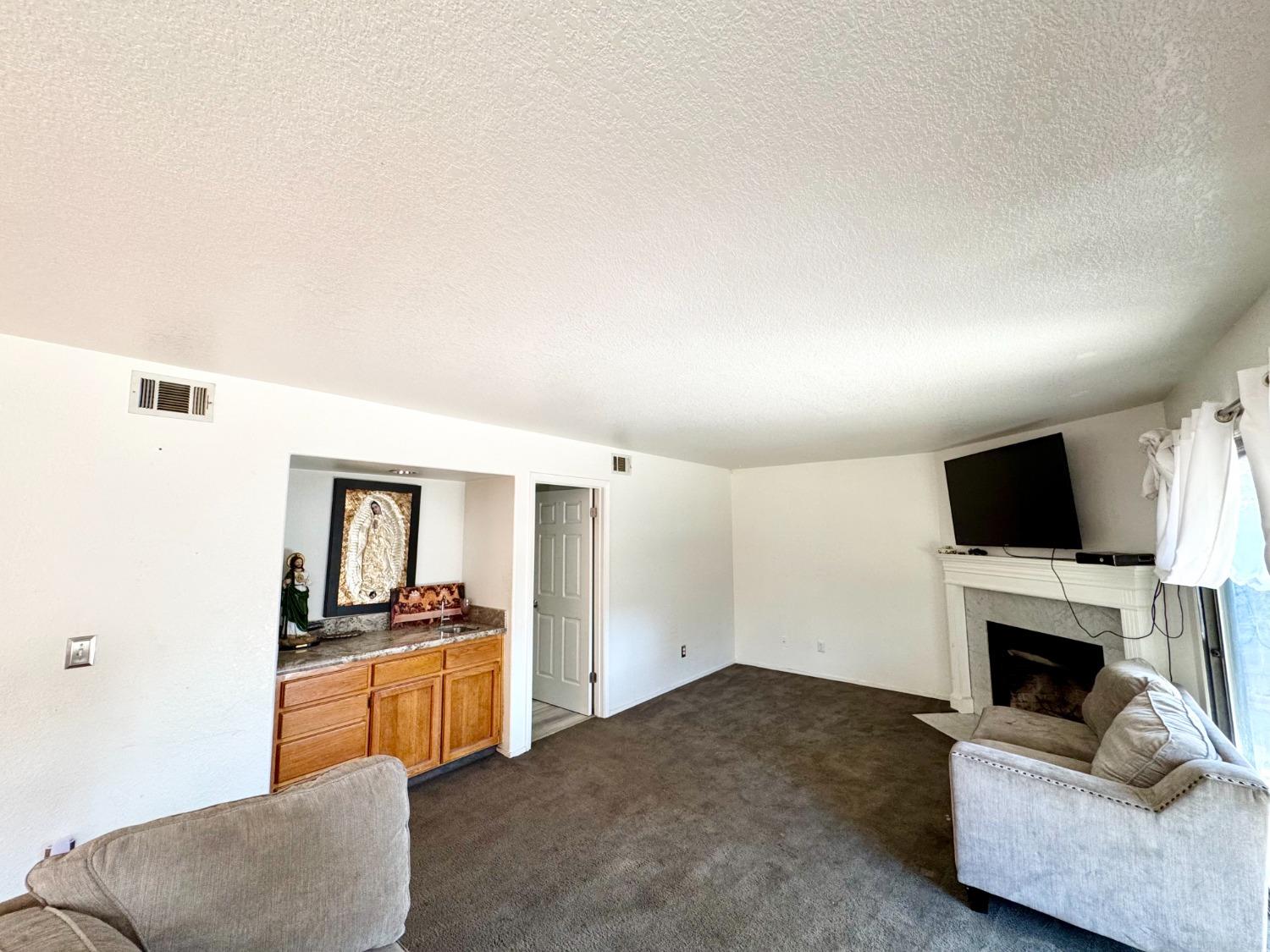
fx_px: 514
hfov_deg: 102.1
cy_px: 476
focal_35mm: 14
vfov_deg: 85.7
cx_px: 635
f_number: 2.2
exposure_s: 1/120
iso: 200
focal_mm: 2.22
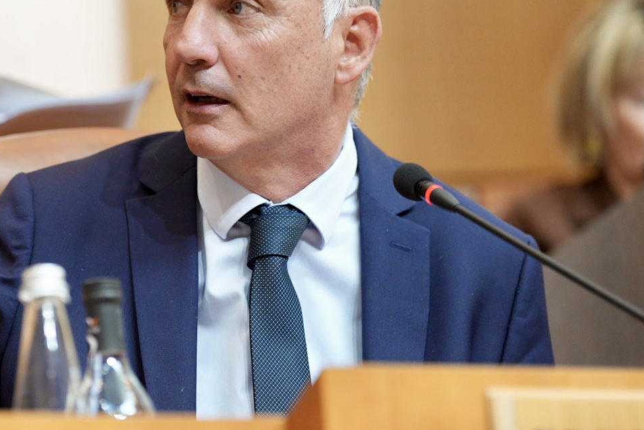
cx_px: 136
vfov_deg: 6.1
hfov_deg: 9.1
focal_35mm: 226
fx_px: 4045
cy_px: 146
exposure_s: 1/400
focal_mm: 134
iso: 2500
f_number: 2.8
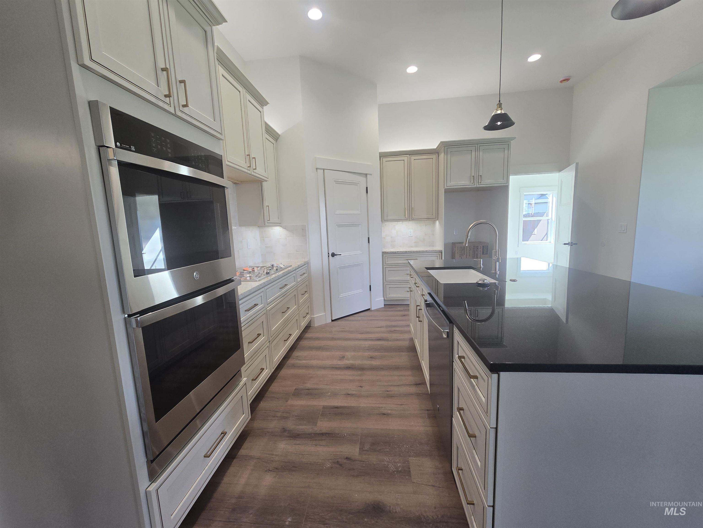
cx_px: 352
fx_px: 264
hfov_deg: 106.2
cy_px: 264
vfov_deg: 89.9
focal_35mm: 13
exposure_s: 1/60
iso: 80
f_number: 2.2
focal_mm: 2.2
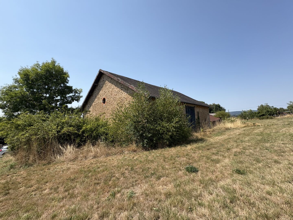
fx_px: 119
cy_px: 110
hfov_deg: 102.1
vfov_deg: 85.7
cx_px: 146
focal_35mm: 14
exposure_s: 1/1346
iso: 40
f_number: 2.2
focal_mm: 2.22
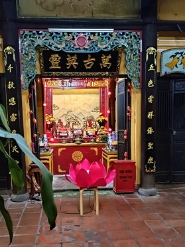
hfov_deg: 36.8
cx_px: 86
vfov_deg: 47.1
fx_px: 278
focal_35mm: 39
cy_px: 163
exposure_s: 1/20
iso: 1250
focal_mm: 4.22
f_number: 1.8
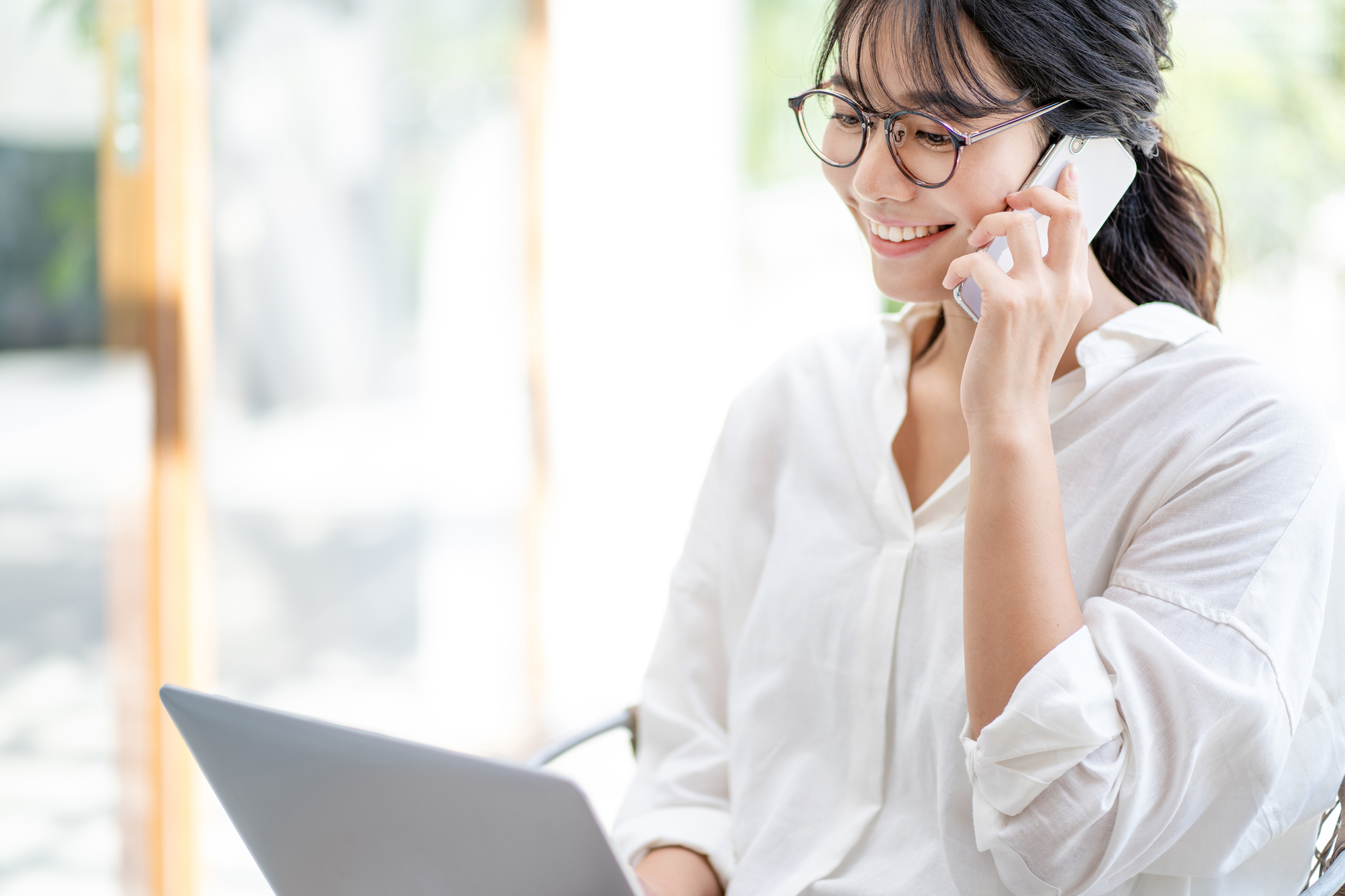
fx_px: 3399
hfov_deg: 22.4
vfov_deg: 15.0
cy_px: 445
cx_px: 660
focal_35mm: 91
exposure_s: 1/250
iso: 100
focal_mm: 85
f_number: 2
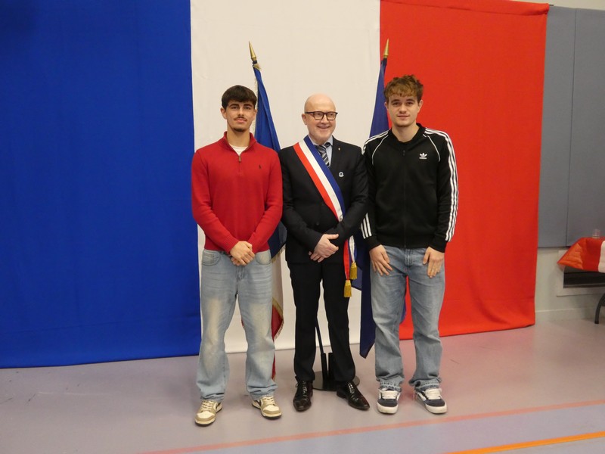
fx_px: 612
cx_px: 302
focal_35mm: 35
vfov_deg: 40.7
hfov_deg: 52.6
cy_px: 227
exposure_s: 1/80
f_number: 3.4
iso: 800
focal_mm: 6.2
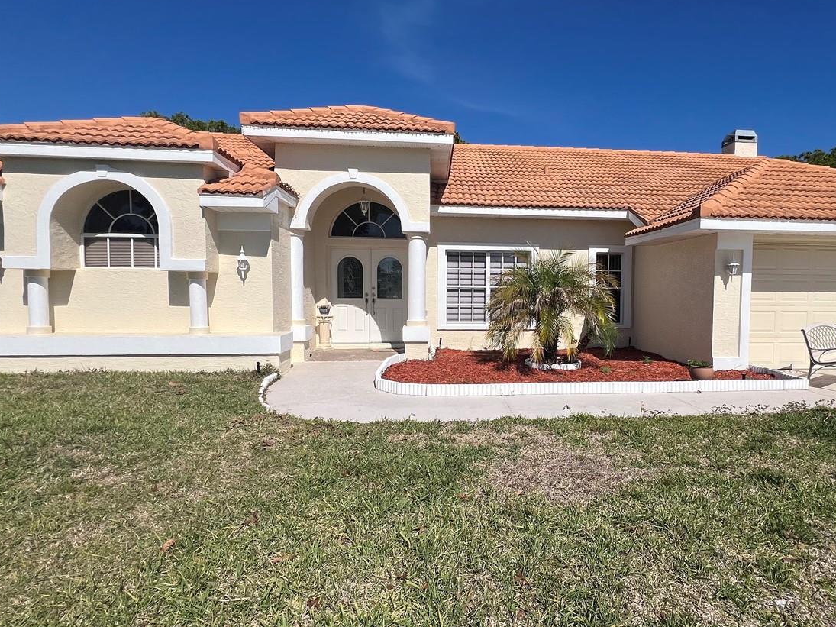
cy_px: 314
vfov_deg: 68.7
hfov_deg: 83.9
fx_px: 459
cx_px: 489
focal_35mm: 19
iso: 40
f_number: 1.8
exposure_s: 1/4587
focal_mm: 1.57
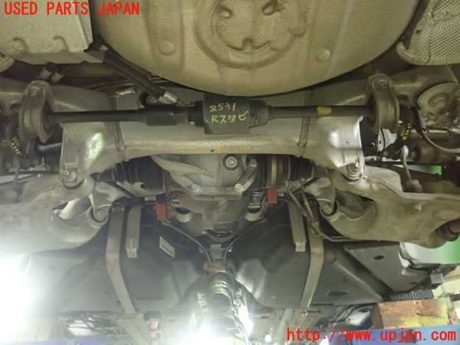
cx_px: 230
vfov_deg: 46.8
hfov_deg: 60.0
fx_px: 399
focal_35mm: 30
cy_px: 172
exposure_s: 1/30
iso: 1250
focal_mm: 5.5
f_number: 2.3
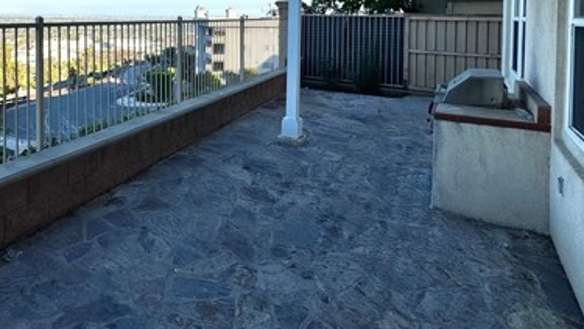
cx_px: 165
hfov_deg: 68.4
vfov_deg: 40.4
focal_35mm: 26
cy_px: 22
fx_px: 403
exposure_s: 1/1637
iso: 50
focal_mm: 2.22
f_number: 2.2
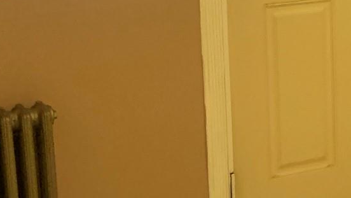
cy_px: 35
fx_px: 978
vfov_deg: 11.5
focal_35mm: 105
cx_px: 449
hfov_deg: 18.9
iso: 320
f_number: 1.8
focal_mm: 4.25
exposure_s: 1/60
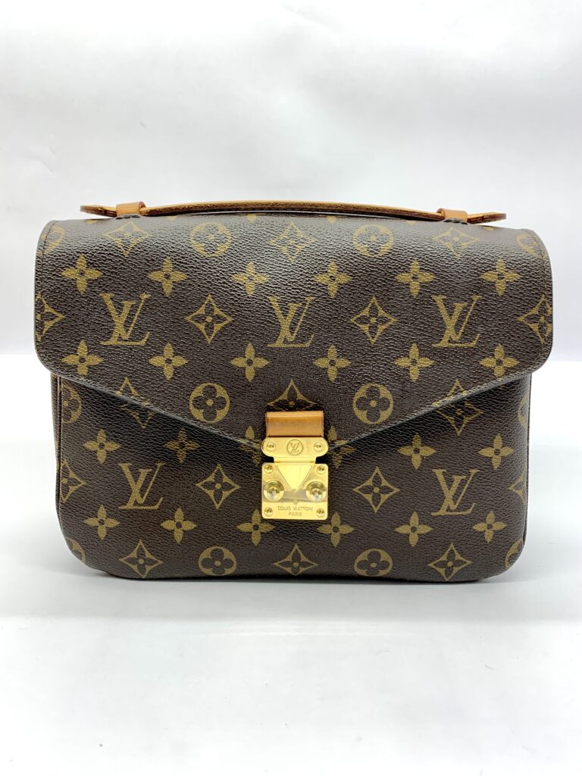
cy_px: 388
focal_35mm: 26
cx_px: 291
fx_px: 583
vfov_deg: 67.3
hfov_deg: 53.1
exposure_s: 1/100
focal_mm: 4.25
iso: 25
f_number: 1.8
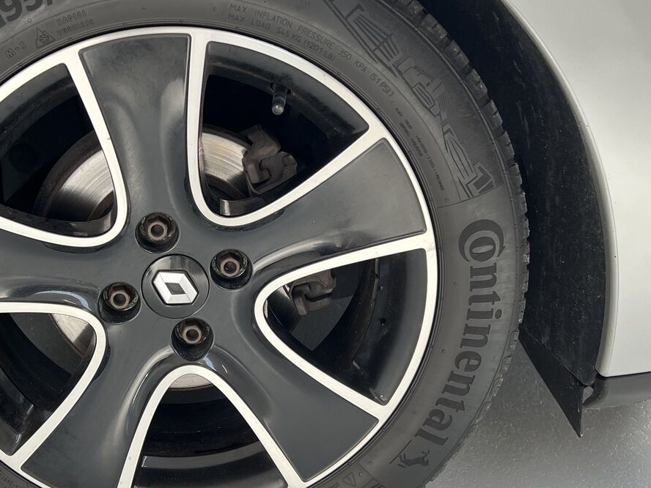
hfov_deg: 37.6
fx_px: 940
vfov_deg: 29.1
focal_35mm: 50
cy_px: 207
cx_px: 197
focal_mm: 5.7
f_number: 1.5
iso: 64
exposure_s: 1/100
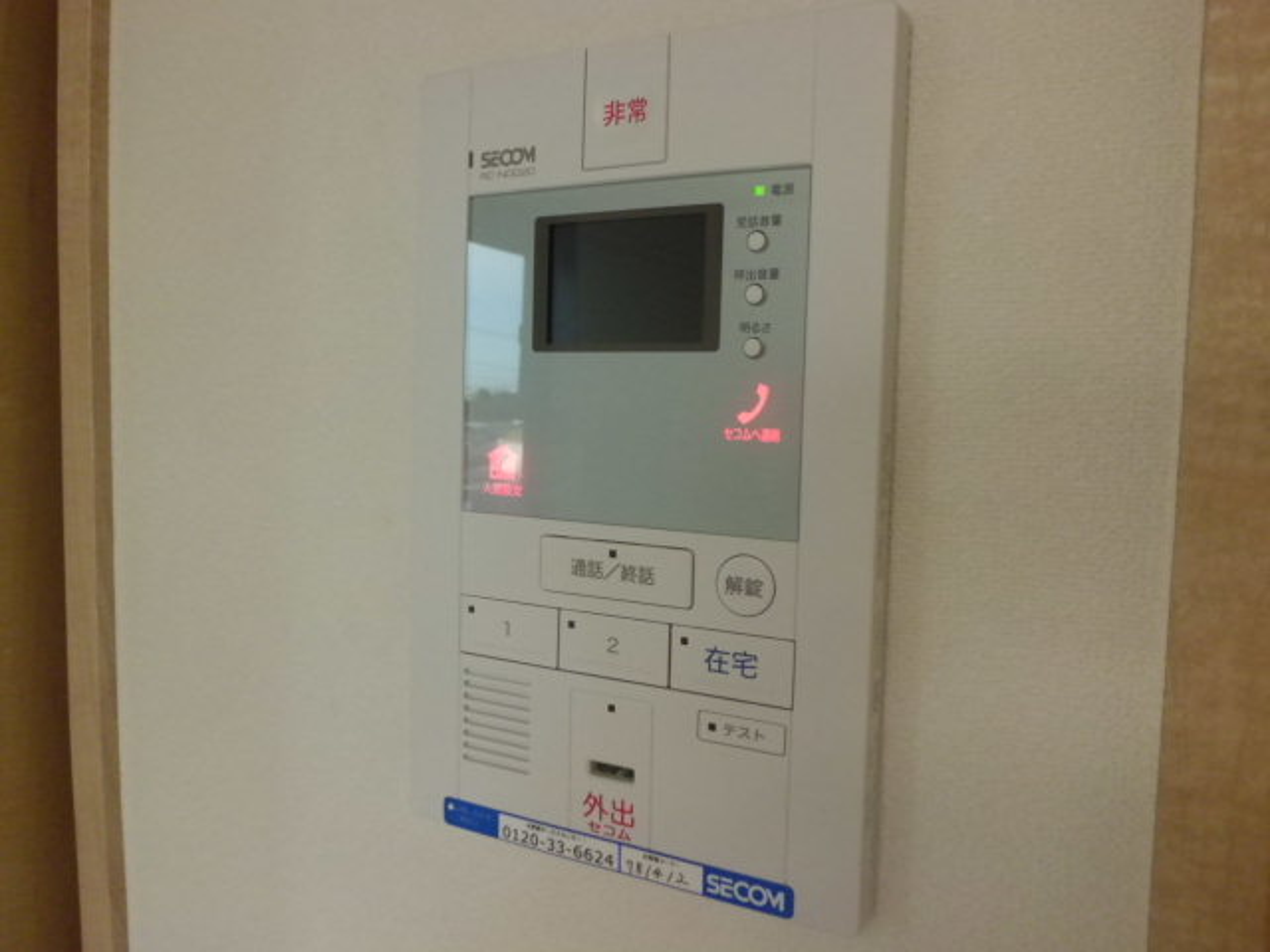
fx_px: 954
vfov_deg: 53.1
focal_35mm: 26
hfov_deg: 67.3
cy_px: 476
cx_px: 635
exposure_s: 1/125
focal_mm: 4.7
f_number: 2.8
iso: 200
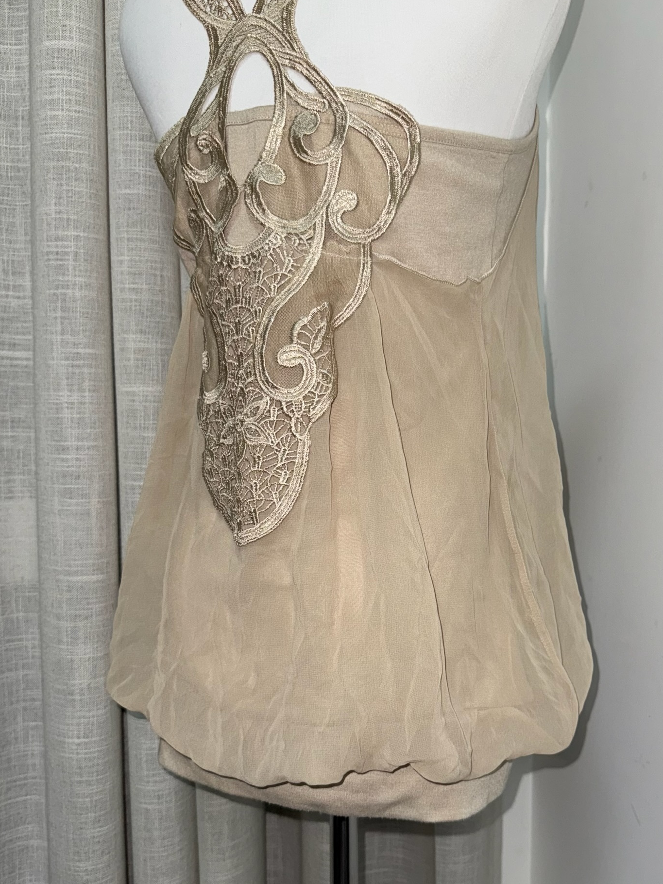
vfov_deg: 65.3
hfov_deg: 51.3
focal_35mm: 27
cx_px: 368
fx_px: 690
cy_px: 446
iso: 80
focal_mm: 6.76
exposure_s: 1/58
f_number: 1.78
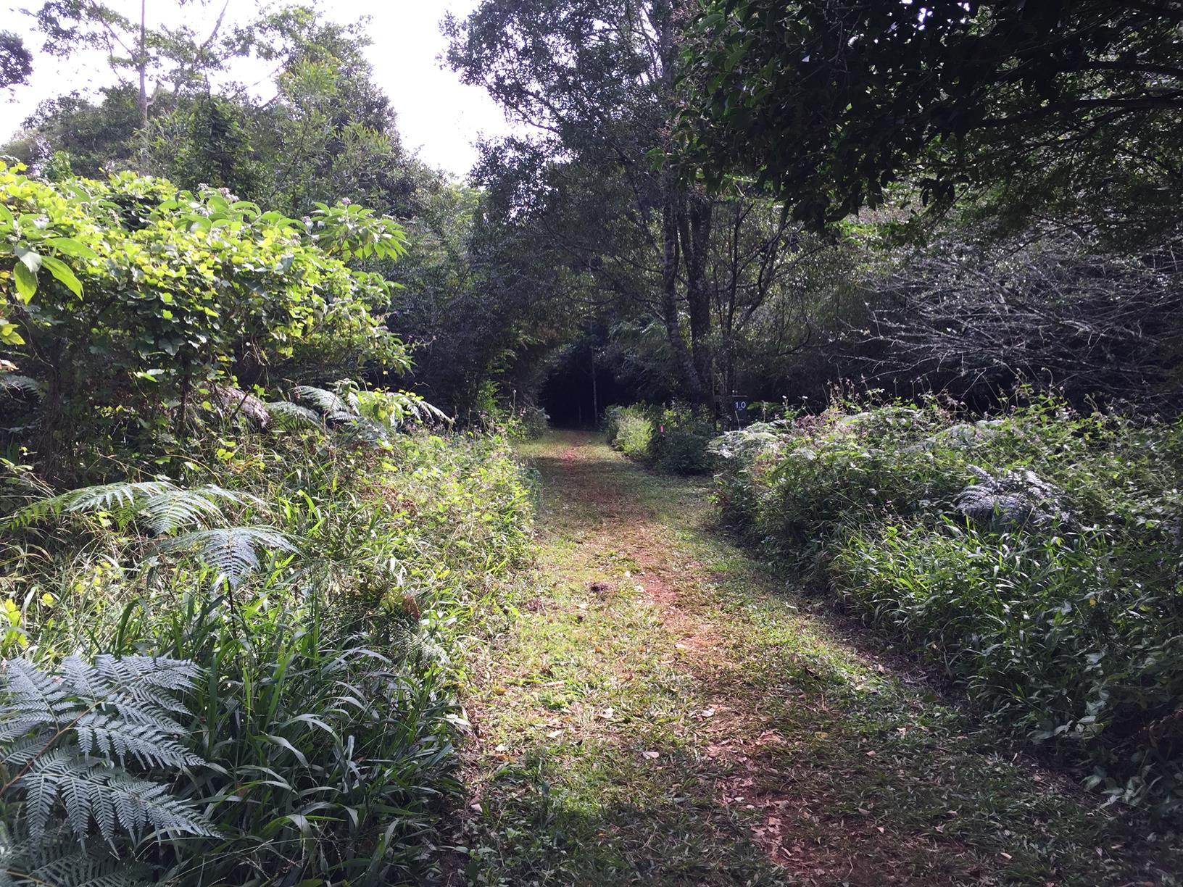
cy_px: 444
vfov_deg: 48.2
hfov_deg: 61.7
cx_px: 592
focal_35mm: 29
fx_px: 991
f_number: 2.2
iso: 32
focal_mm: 4.15
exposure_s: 1/154
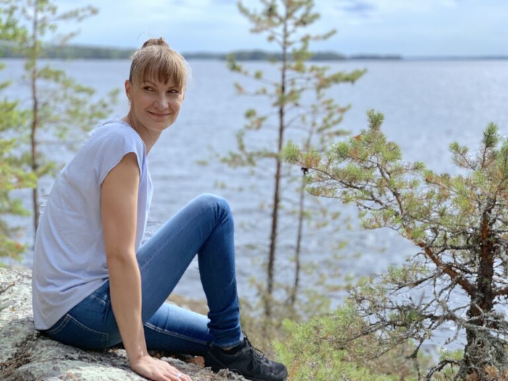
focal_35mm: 52
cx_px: 254
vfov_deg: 28.0
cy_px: 190
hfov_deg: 36.8
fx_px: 763
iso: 16
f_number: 2.4
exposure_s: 1/872
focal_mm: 6
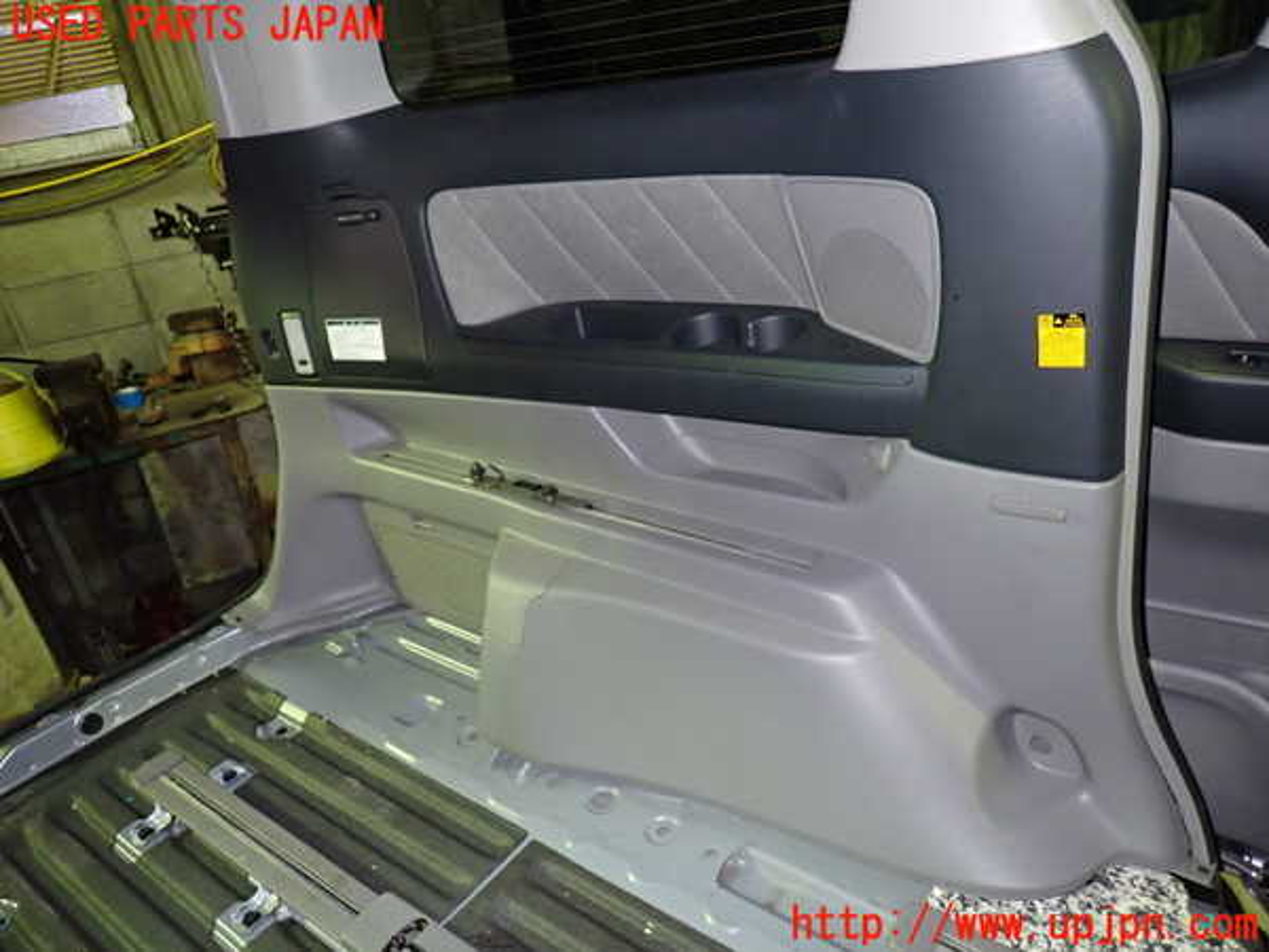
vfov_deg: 54.9
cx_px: 634
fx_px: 916
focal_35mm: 25
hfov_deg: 69.4
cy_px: 476
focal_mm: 4.5
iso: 400
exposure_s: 1/30
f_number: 2
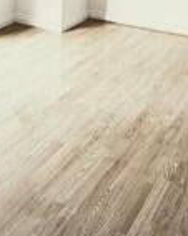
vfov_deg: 29.4
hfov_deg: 28.0
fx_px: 363
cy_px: -67
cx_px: 168
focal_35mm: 52
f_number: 2.2
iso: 34
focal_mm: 1.95
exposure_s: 1/33.5
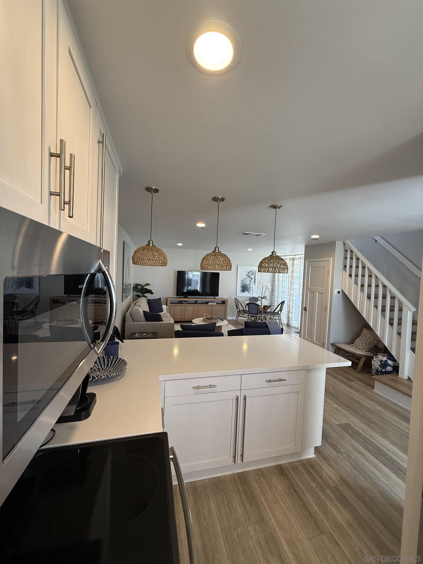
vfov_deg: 102.1
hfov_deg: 85.7
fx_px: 228
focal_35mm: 14
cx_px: 212
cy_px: 282
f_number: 2.2
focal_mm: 2.22
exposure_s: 1/120
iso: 200
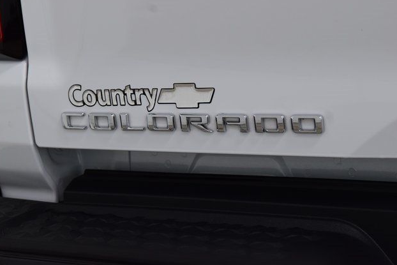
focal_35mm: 108
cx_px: 200
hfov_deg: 18.9
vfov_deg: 12.7
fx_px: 1191
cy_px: 129
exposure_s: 1/30
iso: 1000
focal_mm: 70
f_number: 7.1
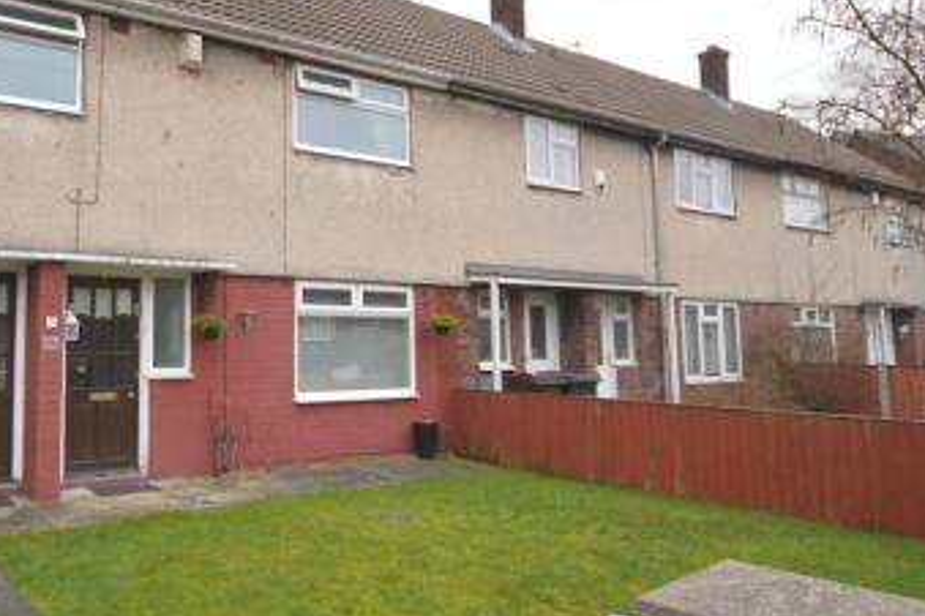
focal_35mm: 58
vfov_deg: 23.4
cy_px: 256
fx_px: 1490
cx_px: 270
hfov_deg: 34.0
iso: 220
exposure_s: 1/125
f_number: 5.6
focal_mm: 20
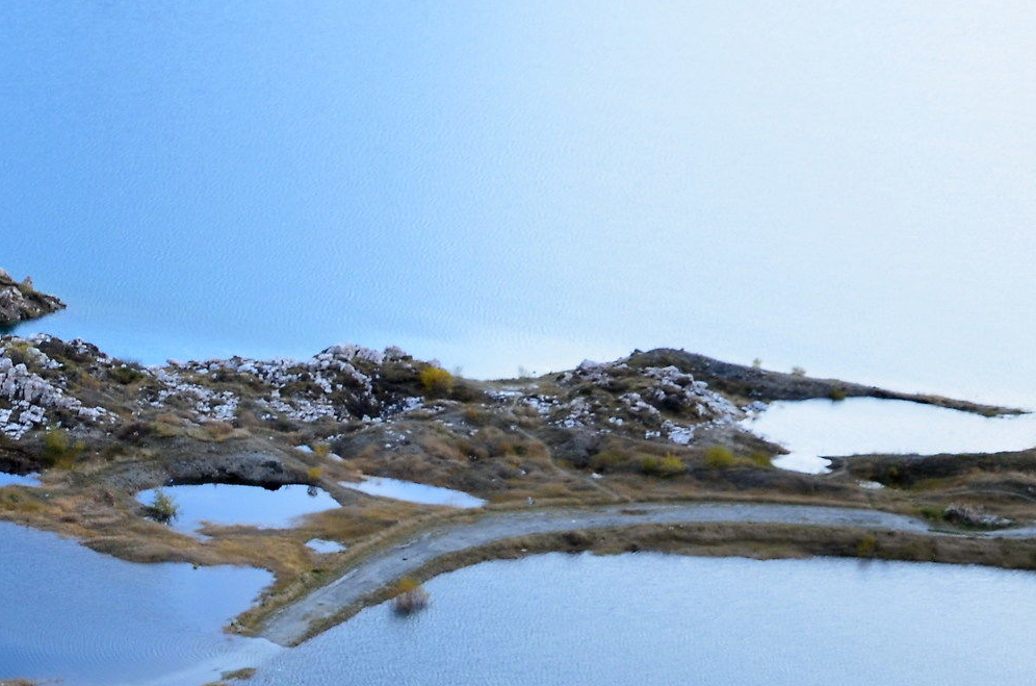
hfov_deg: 20.4
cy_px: 741
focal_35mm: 94
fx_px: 2699
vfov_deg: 14.2
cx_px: -187
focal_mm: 26
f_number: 8
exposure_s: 1/100
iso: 400
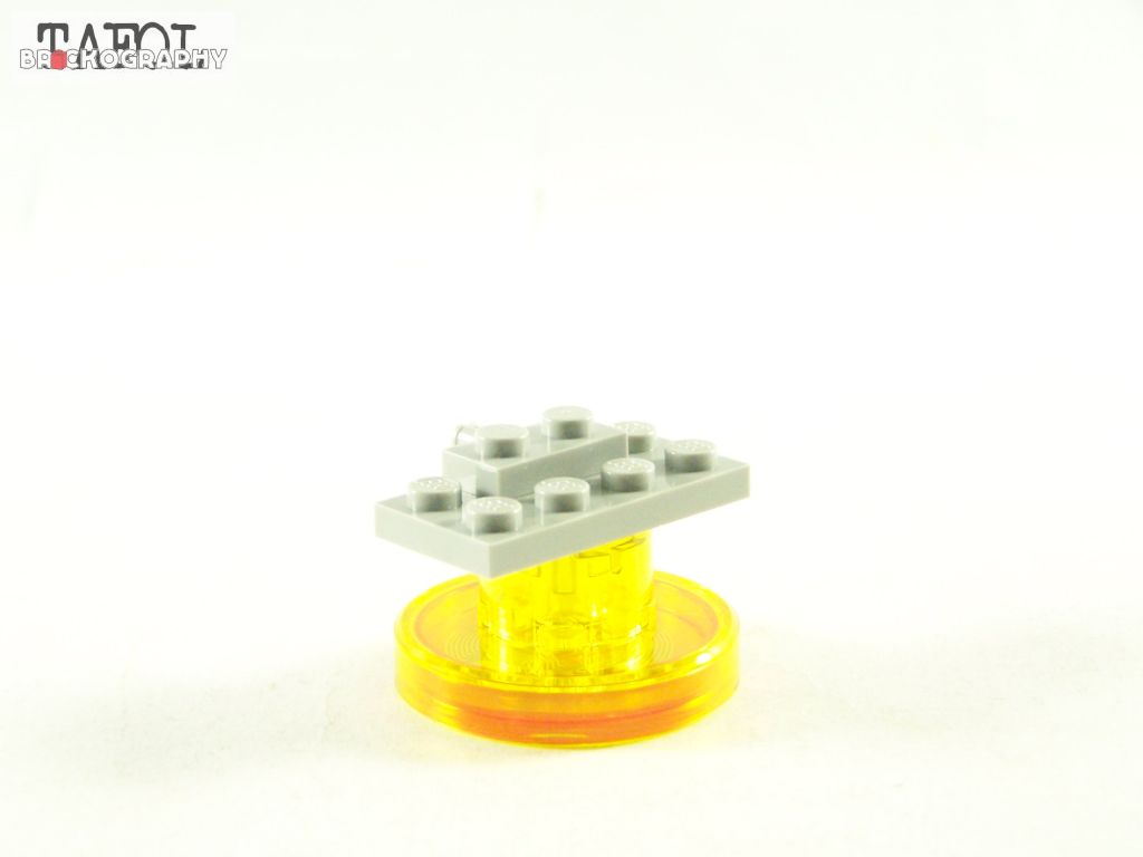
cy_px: 428
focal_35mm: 94
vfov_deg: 15.7
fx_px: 3104
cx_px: 572
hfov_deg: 20.9
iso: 400
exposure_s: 1/60
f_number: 3.2
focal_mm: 15.6
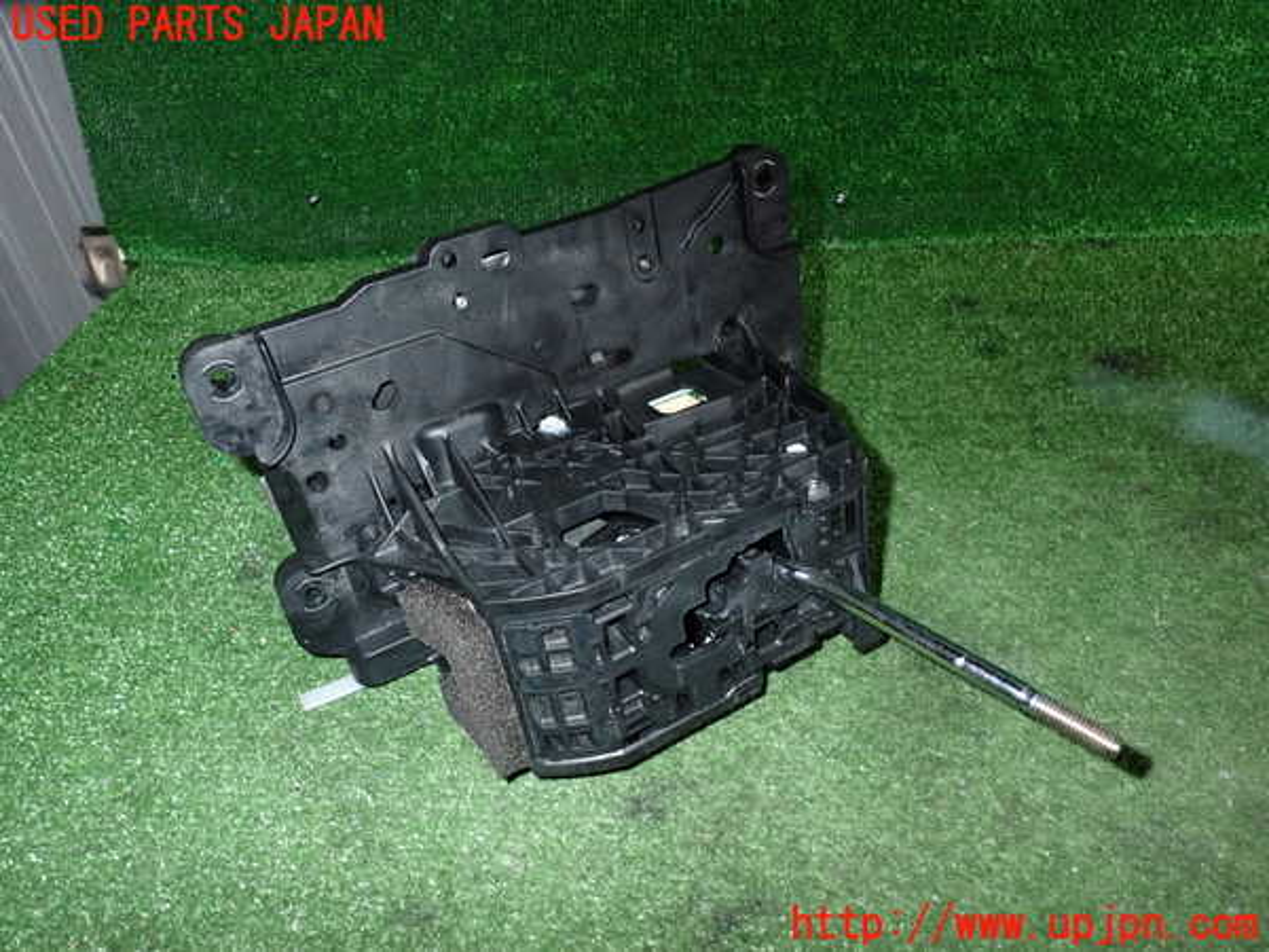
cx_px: 634
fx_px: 916
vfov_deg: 54.9
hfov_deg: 69.4
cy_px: 476
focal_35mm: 25
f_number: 8
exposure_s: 1/100
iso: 800
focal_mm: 4.5
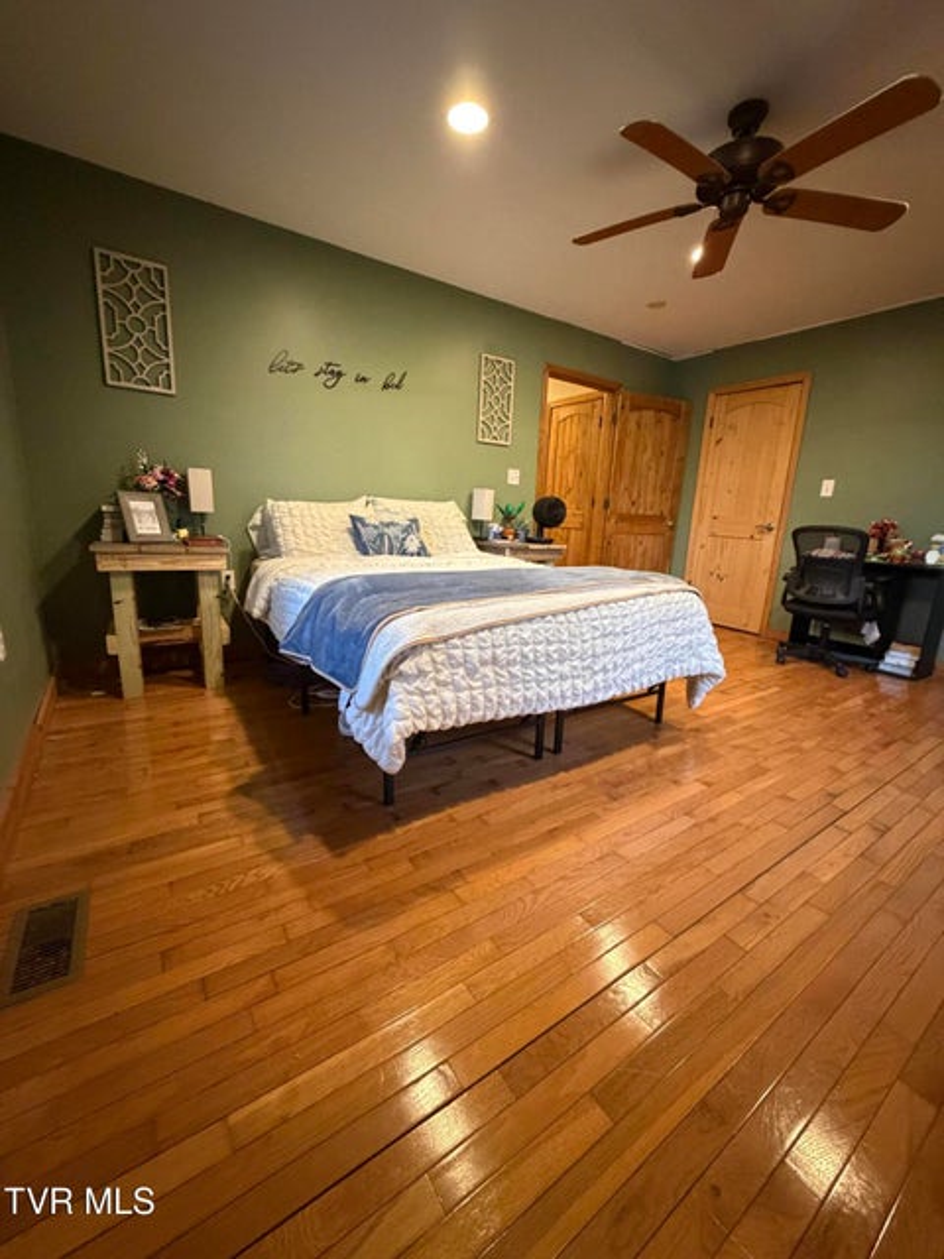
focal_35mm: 14
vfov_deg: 102.1
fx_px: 509
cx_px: 472
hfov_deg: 85.7
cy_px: 630
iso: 1000
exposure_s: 1/40
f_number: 2.2
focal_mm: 2.22
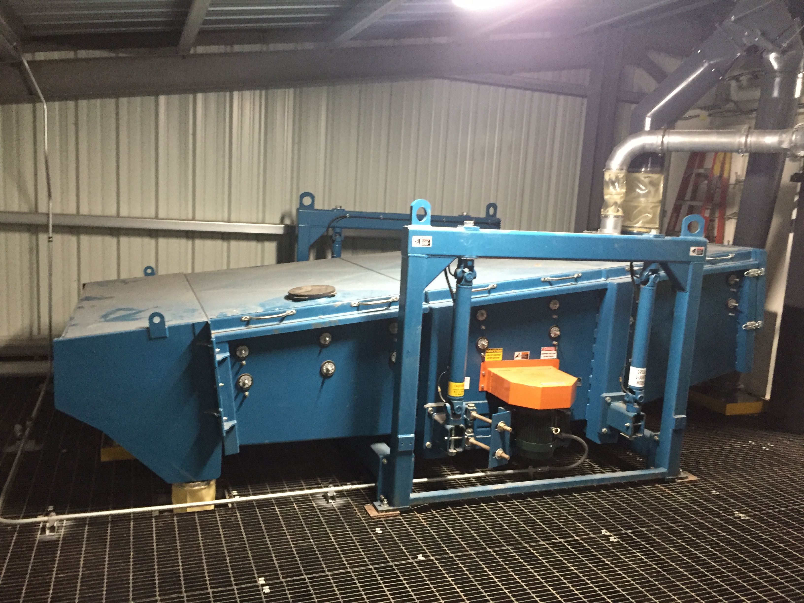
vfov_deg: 48.2
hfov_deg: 61.7
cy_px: 302
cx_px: 402
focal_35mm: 29
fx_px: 674
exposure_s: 1/17
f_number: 2.2
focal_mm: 4.15
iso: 250
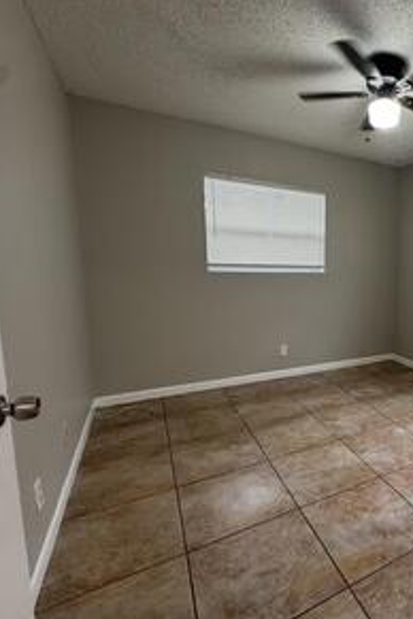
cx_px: 375
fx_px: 344
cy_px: 313
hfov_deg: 53.8
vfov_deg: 84.0
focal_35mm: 20
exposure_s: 1/60
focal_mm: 2.22
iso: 160
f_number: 2.2
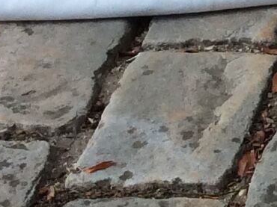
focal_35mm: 224
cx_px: 713
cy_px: -44
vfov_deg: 6.6
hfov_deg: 8.0
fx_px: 1791
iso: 32
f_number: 2.4
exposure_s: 1/323
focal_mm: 3.3
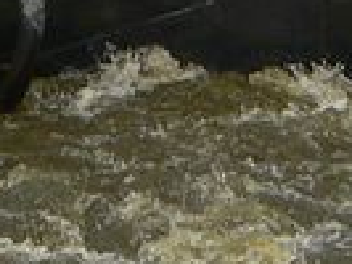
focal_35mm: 1337
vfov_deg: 1.1
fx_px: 13608
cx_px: -132
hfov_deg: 1.5
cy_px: -436
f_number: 4
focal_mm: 28.9
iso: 80
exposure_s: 1/320
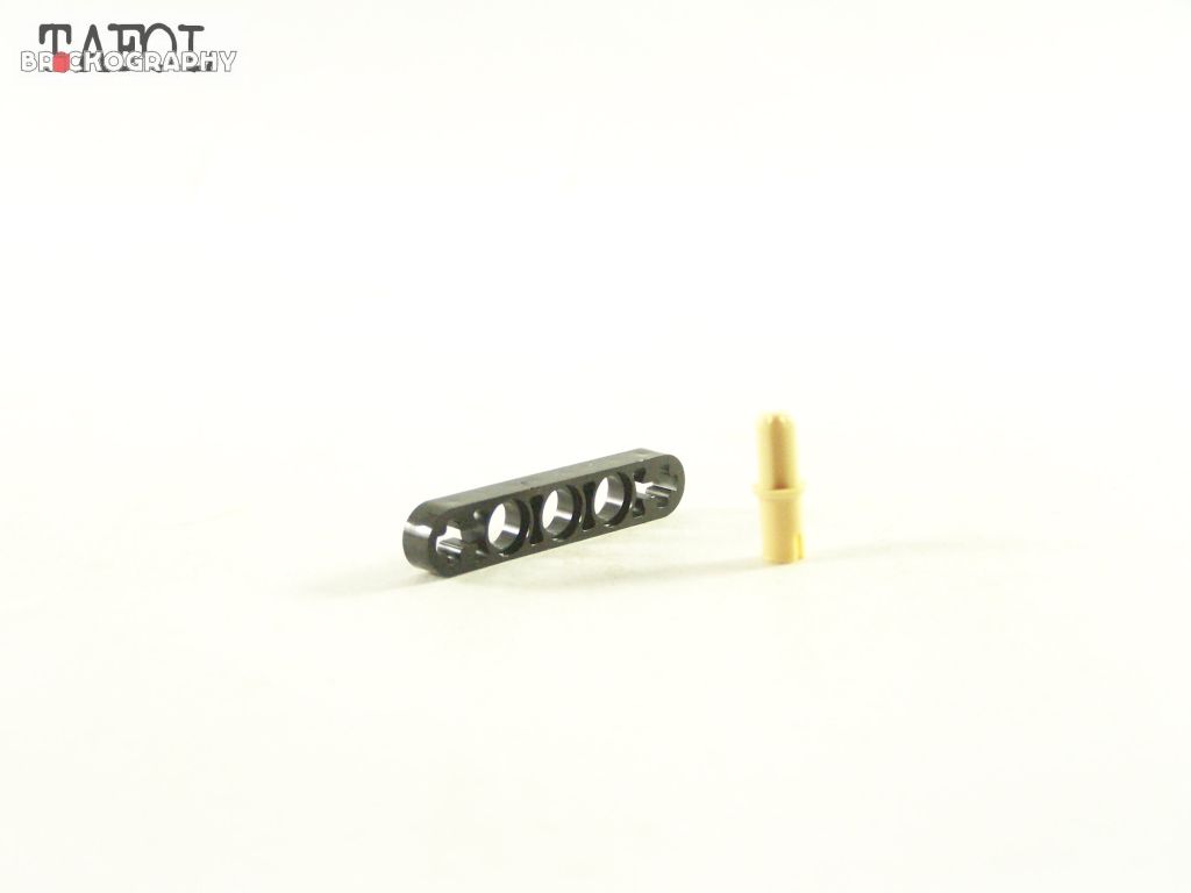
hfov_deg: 28.2
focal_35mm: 69
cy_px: 446
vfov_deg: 21.3
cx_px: 596
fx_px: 2374
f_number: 3.2
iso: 400
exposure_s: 1/60
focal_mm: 11.5
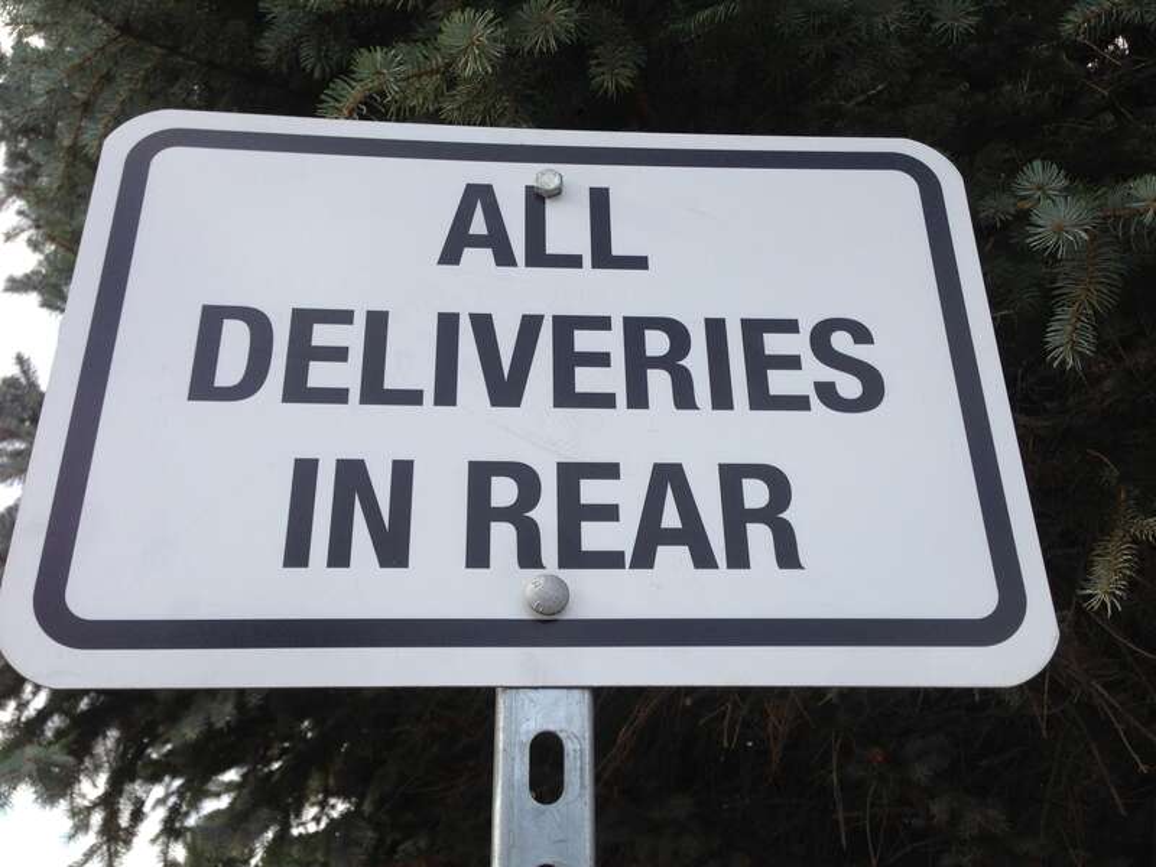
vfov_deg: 42.9
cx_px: 578
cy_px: 434
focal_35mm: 33
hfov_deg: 55.4
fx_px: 1102
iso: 50
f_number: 2.4
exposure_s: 1/531
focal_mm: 4.13
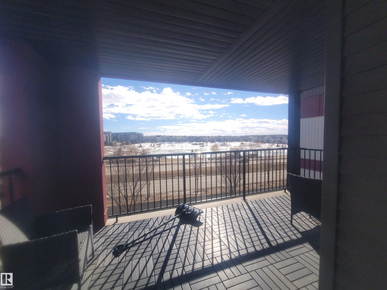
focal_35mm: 13
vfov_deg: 89.9
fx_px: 145
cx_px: 194
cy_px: 145
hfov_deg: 106.2
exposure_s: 1/2000
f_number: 2.2
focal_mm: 2.2
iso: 64
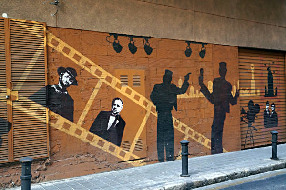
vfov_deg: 36.9
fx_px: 286
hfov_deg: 53.1
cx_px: 143
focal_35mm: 36
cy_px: 95
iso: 1600
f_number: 8
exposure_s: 1/400
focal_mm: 24
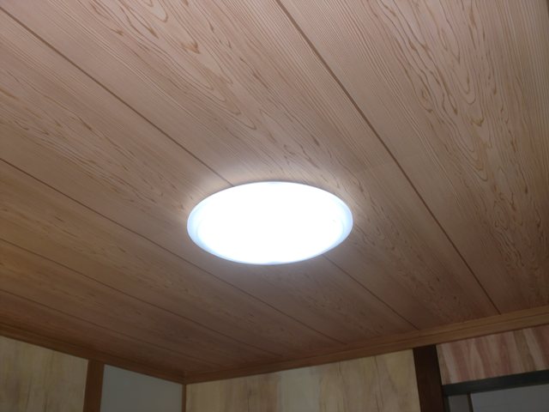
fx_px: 555
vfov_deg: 40.7
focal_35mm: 35
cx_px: 274
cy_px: 206
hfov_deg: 52.6
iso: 64
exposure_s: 1/100
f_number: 3.1
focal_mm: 6.3
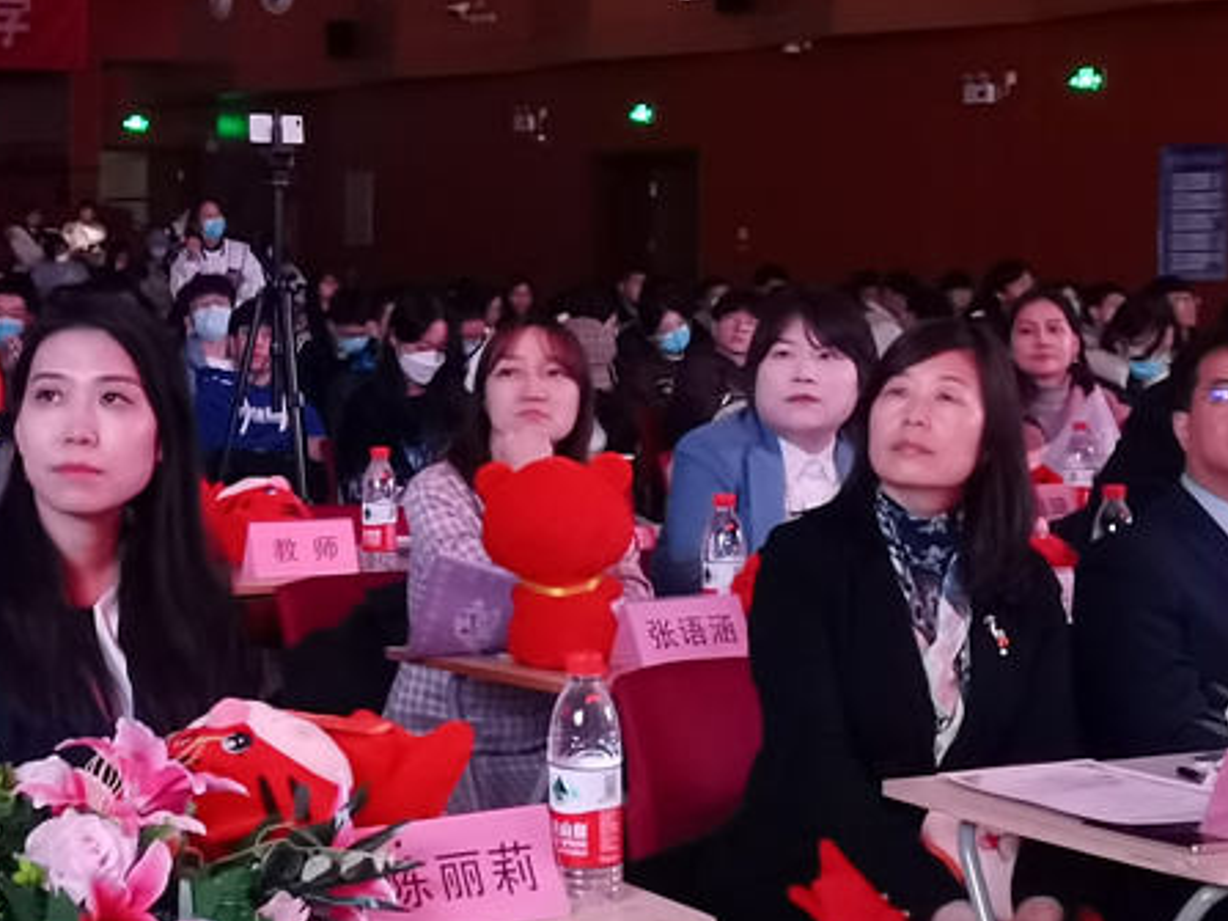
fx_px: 2731
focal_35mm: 77
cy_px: 440
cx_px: 228
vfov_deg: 19.1
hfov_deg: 24.9
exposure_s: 1/18
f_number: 1.8
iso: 1250
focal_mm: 5.58
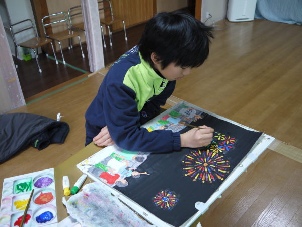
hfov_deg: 49.0
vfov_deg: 37.7
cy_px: 114
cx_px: 151
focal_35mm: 38
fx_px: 332
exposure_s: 1/40
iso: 400
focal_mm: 19
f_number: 4.1
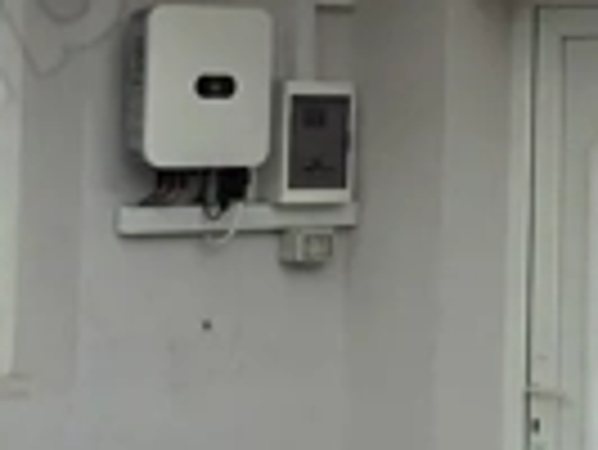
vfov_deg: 8.5
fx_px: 2991
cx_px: 746
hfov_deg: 11.2
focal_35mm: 173
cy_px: -50
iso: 50
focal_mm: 6.3
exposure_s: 1/359
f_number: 1.7
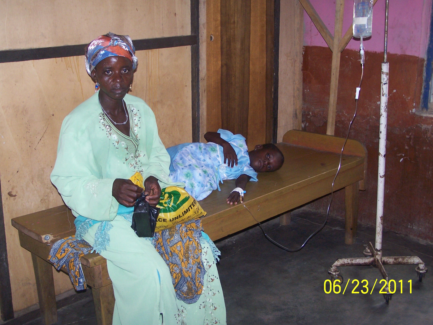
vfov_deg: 29.7
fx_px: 613
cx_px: 219
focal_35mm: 49
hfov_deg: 38.9
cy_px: 162
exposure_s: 1/60
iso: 140
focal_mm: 8
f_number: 3
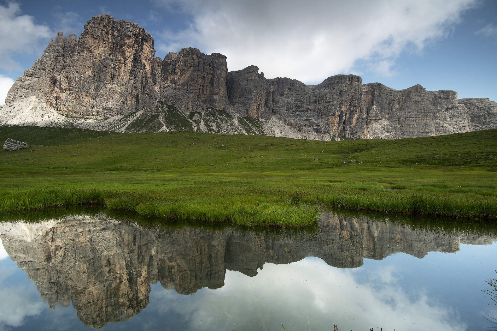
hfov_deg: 86.9
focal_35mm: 19
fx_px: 262
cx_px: 248
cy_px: 166
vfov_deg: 64.6
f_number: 10
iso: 31
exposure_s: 1/13
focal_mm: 19
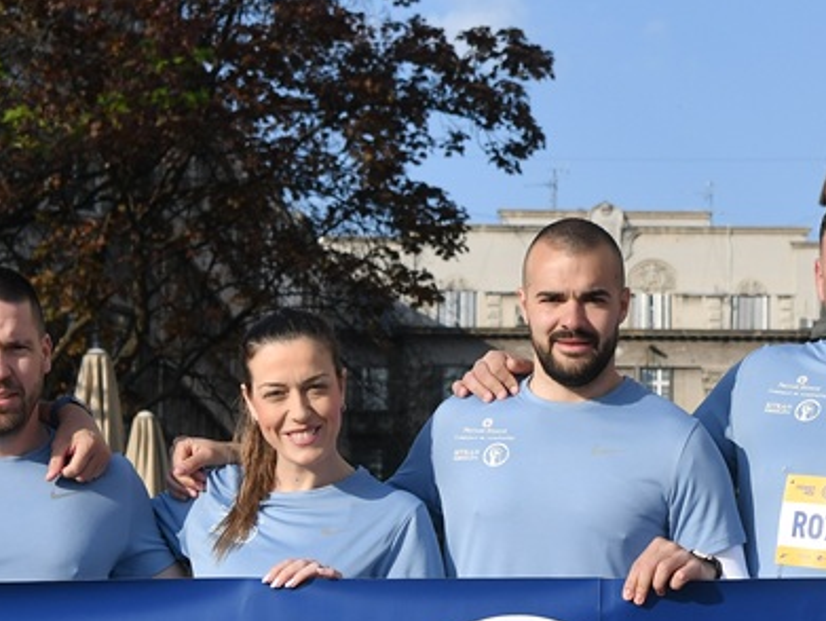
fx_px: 3344
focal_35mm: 140
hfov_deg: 13.9
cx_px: 756
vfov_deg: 10.6
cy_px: 473
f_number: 5
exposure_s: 1/2000
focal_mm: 38
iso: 250
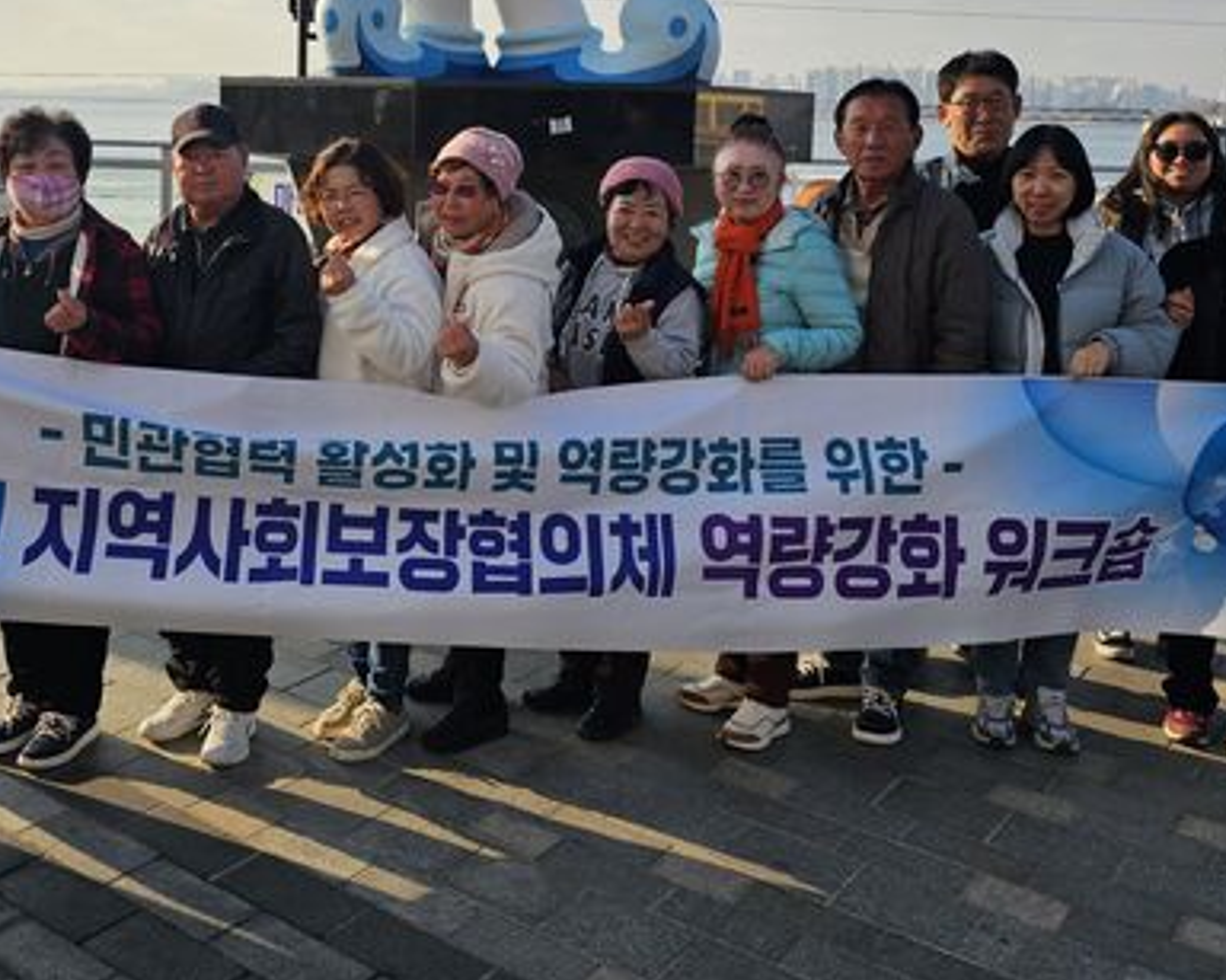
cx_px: 444
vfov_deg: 38.1
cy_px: 238
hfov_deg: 47.4
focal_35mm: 38
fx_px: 1378
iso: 10
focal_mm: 6.3
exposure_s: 1/588
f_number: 1.7
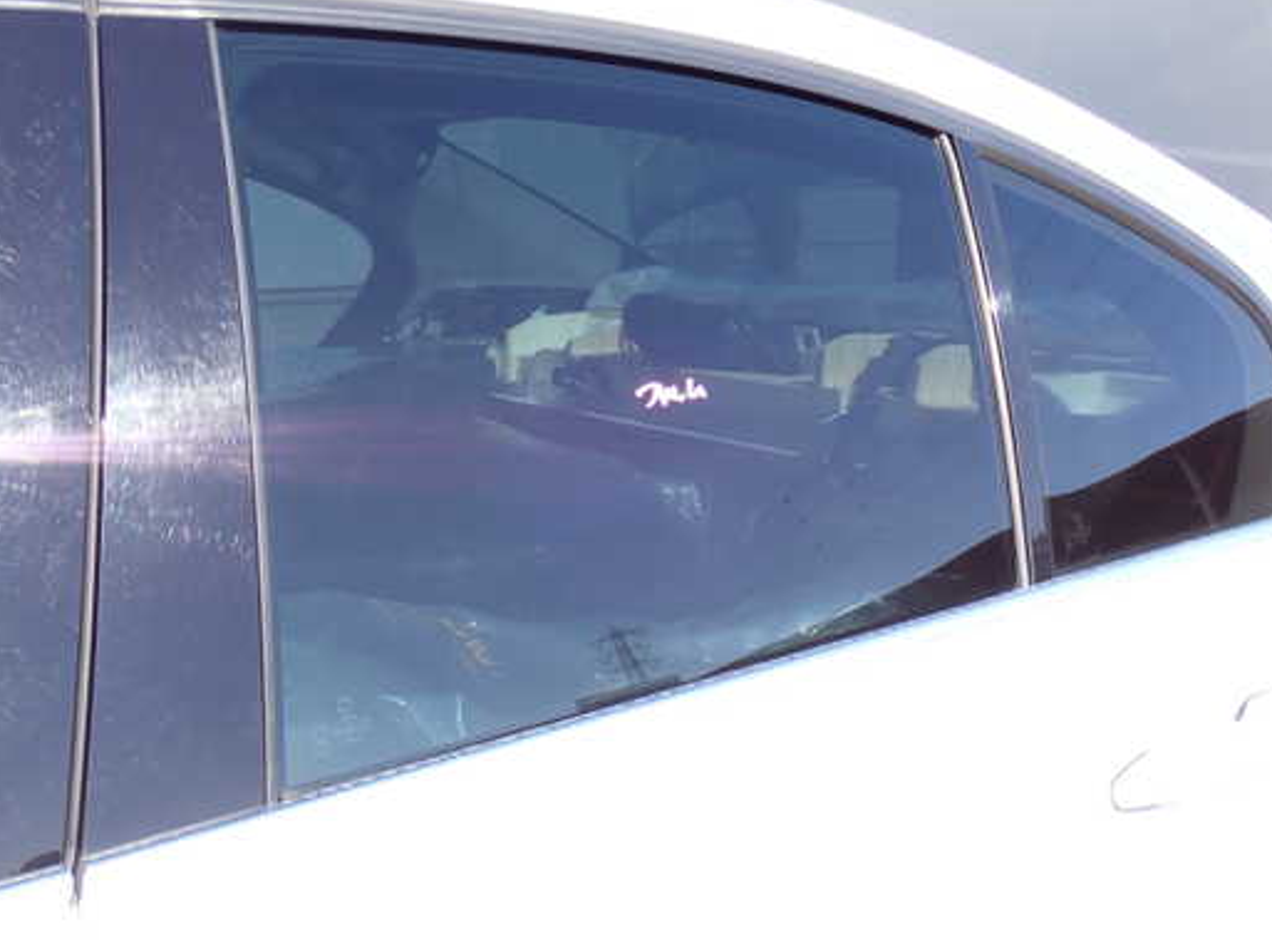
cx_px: 645
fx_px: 1763
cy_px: 466
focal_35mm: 48
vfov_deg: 30.2
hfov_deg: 39.7
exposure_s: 1/250
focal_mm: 7.31
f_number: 4
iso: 100
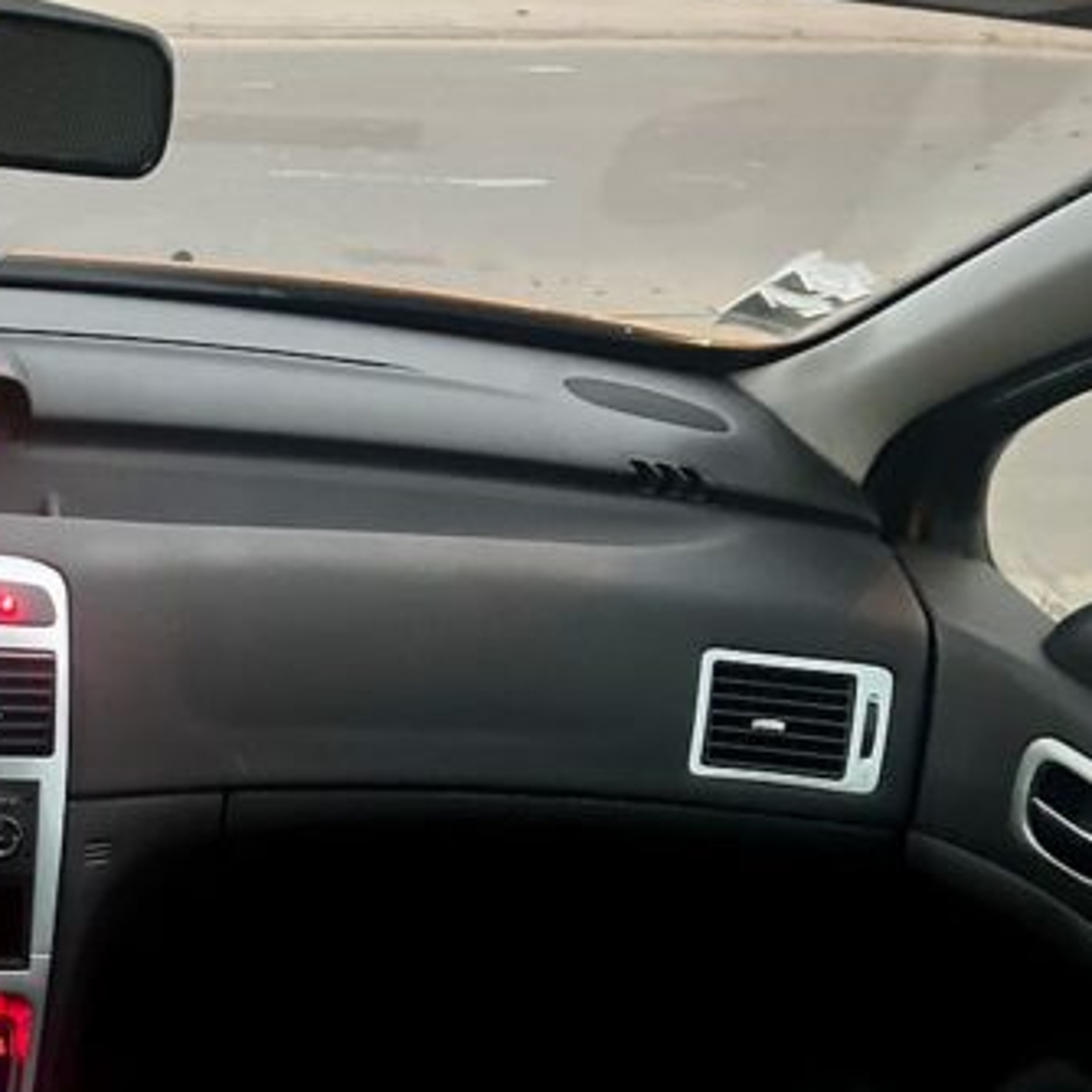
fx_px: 1963
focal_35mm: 55
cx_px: -98
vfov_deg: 30.2
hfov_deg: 28.4
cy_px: 912
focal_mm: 5.7
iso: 800
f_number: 1.5
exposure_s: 1/25
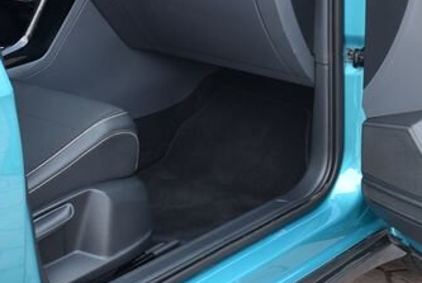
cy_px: 34
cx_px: 313
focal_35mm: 86
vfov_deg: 15.8
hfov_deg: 23.4
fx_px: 1009
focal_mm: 28
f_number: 5.6
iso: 500
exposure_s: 1/125
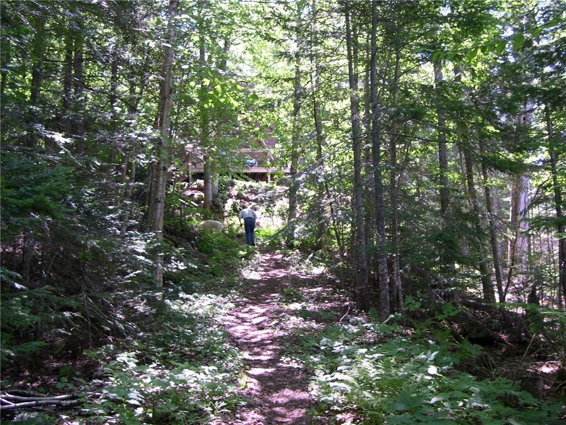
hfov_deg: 49.0
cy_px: 212
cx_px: 283
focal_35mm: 38
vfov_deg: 37.7
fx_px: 621
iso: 100
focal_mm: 8
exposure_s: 1/40.3
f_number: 2.8
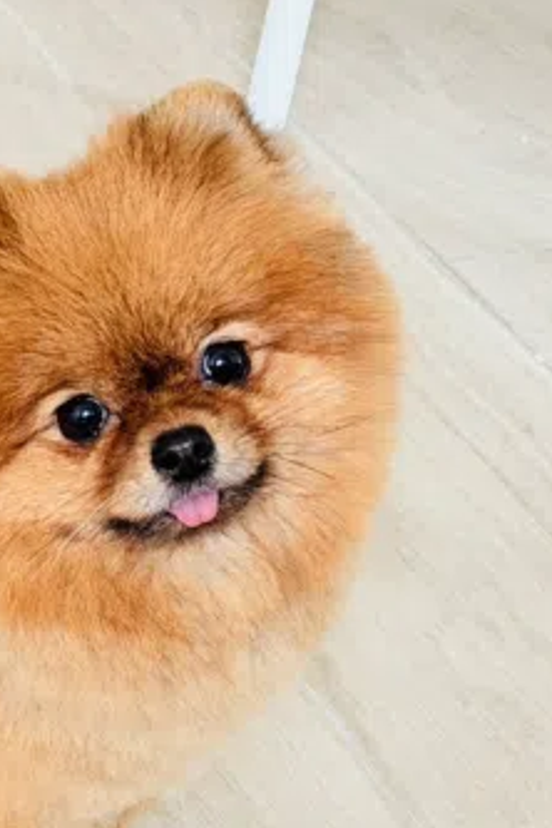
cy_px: 472
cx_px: -72
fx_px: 2208
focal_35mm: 96
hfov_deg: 13.9
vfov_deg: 21.2
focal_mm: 6.76
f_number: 1.78
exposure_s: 1/71
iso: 100
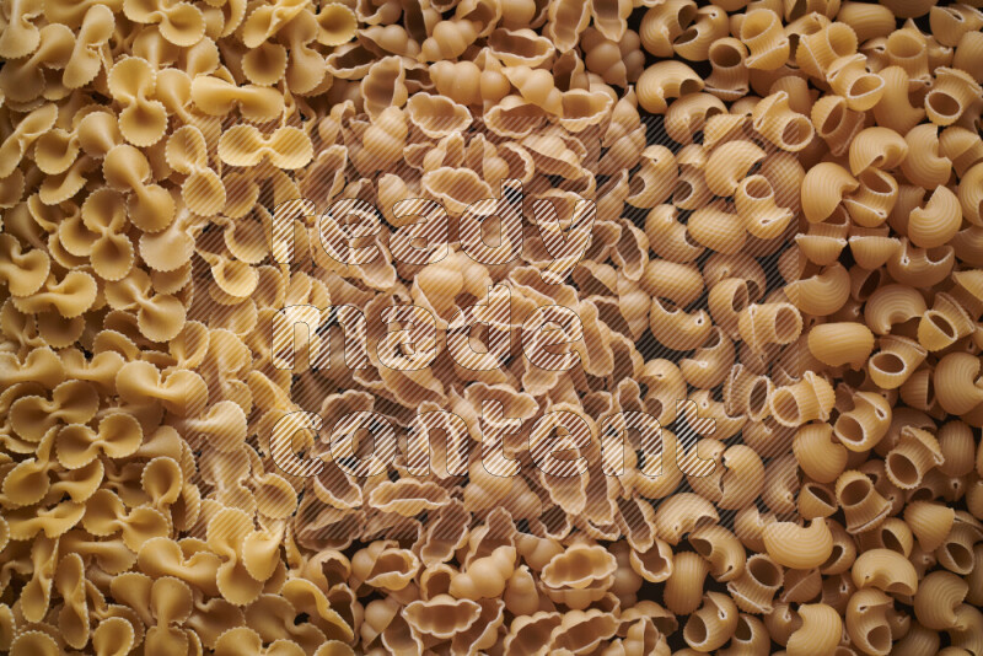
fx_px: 1366
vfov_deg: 27.0
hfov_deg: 39.6
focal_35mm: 50
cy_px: 328
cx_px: 492
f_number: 8
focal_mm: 50
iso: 160
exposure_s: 1/100
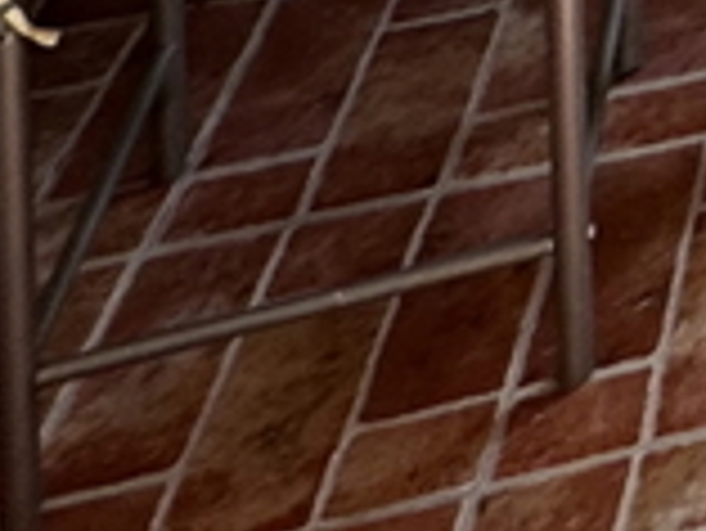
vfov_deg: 8.8
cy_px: -1408
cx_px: 1839
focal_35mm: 107
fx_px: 2184
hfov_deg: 12.7
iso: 40
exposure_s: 1/99
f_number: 2.2
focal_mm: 2.22
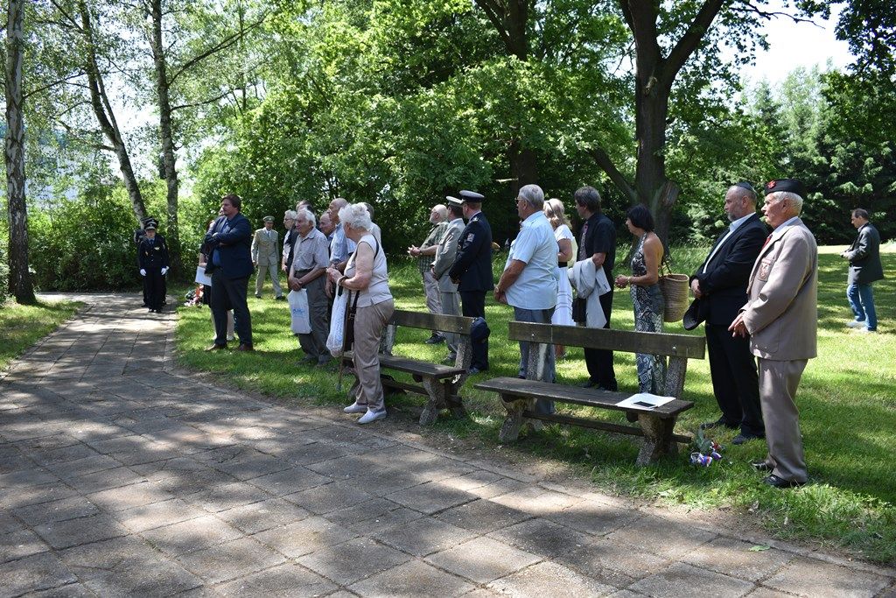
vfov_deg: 40.0
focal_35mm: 33
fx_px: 821
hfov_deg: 57.2
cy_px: 299
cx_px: 448
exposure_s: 1/100
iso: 100
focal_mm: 22
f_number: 5
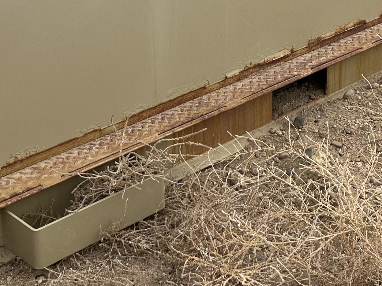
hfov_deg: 23.3
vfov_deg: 17.1
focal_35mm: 84
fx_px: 927
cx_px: 228
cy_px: -20
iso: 50
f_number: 1.6
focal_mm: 5.1
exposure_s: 1/676
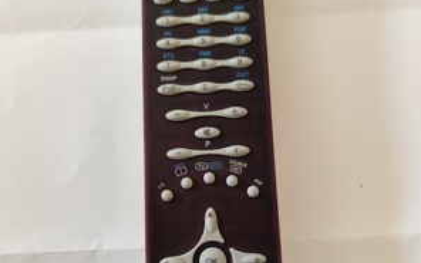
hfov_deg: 58.1
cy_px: 165
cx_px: 212
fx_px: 379
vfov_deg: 38.1
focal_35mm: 33
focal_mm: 6.14
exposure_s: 1/100
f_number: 1.65
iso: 500
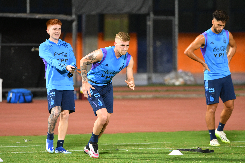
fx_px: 1987
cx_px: 122
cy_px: 82
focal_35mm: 292
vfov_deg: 4.7
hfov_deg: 7.1
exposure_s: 1/500
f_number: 2.8
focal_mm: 195
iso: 2800
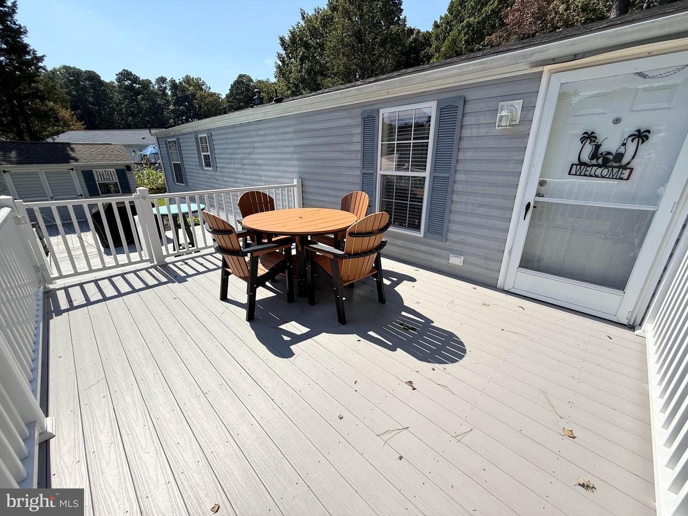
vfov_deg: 85.7
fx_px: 278
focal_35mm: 14
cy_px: 258
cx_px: 344
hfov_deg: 102.1
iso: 50
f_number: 2.2
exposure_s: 1/2165
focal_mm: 2.22
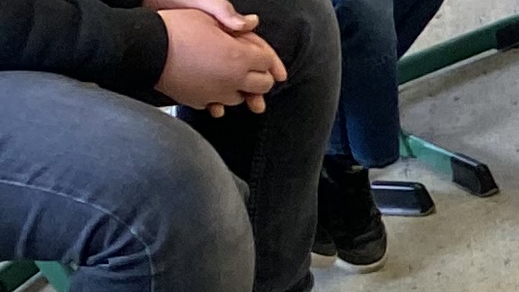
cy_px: 588
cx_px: 1883
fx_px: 2917
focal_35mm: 212
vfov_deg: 5.6
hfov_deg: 7.8
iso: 125
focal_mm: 4.25
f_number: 1.8
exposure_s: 1/121
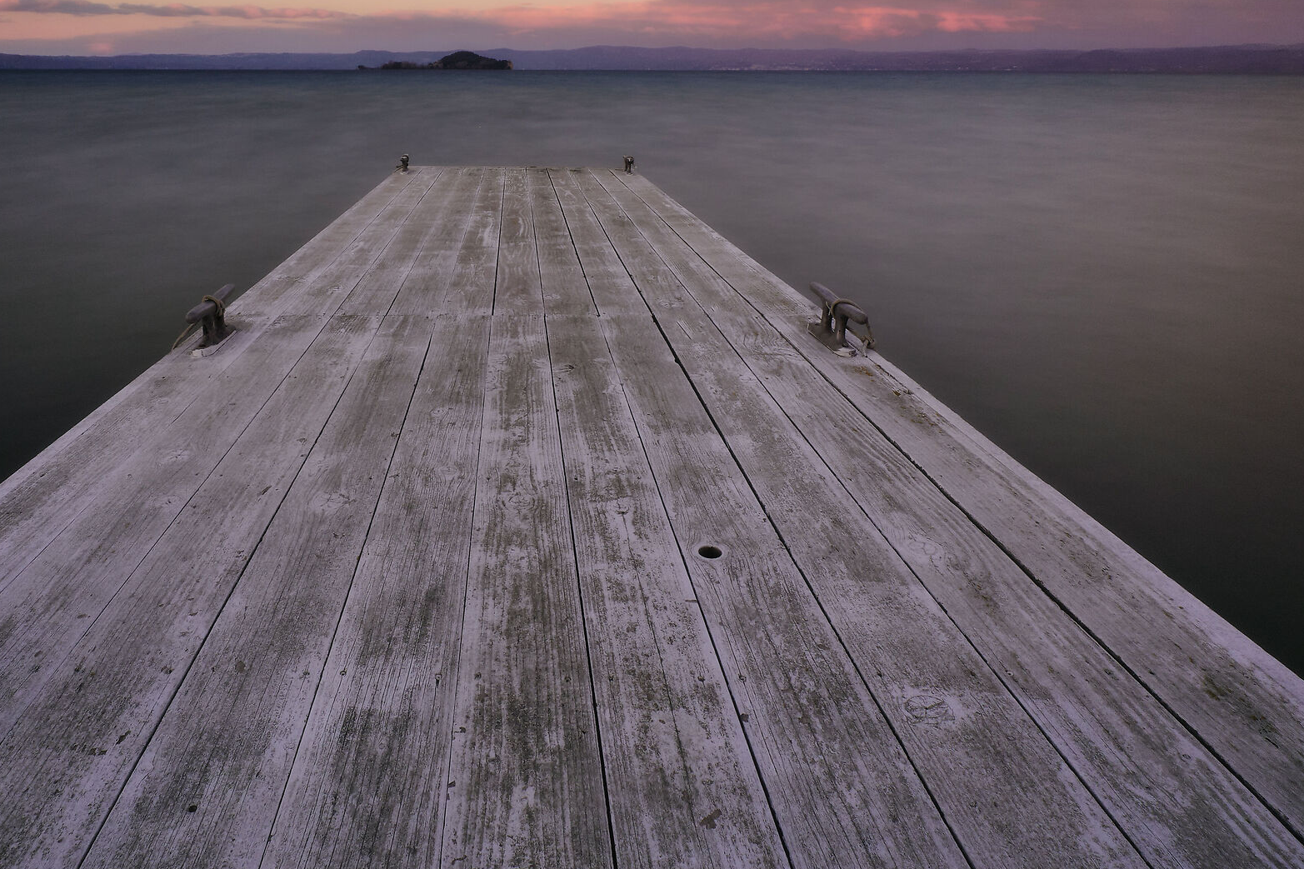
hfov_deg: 75.4
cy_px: 275
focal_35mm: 23
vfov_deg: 53.8
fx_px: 833
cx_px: 535
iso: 200
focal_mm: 10
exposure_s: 40
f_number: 14
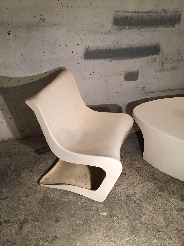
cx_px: 92
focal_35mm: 29
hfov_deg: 48.2
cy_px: 123
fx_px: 206
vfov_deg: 61.7
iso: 125
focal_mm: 4.15
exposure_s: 1/33
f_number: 2.2
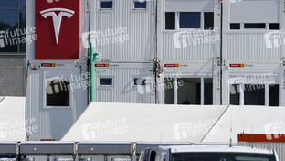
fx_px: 5468
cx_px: 81
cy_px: 106
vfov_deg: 1.7
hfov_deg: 3.0
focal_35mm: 723
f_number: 10
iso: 640
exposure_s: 1/1600
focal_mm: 478
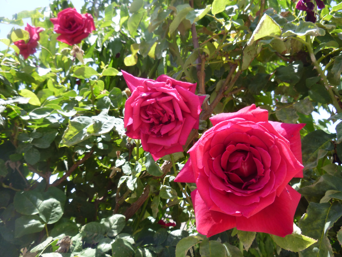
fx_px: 247
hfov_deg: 69.4
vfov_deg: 54.9
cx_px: 171
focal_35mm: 25
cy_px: 128
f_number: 3.9
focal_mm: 4.5
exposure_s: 1/160
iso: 100
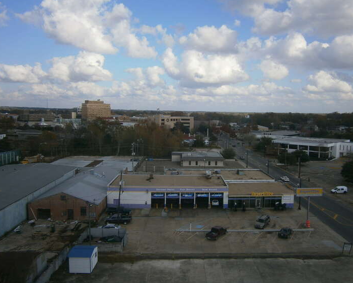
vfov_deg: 51.5
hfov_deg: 62.1
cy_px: 143
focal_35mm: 28
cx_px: 188
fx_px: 293
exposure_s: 1/1000
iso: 80
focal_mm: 4.7
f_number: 2.8
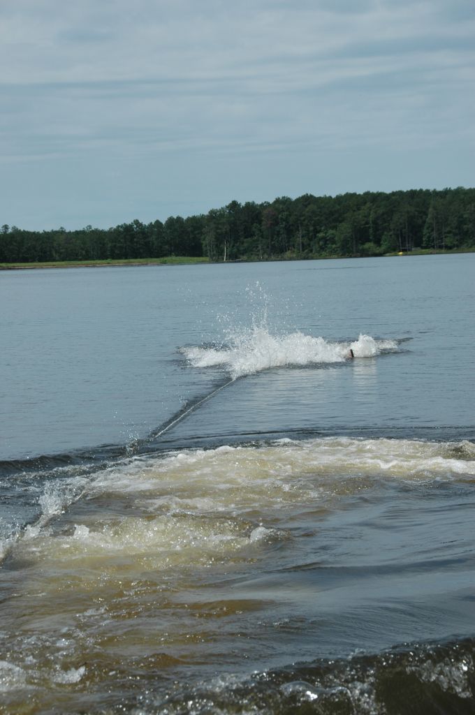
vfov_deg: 19.5
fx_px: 2084
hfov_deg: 13.0
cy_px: 358
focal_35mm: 105
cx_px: 238
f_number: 10
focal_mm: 70
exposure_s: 1/400
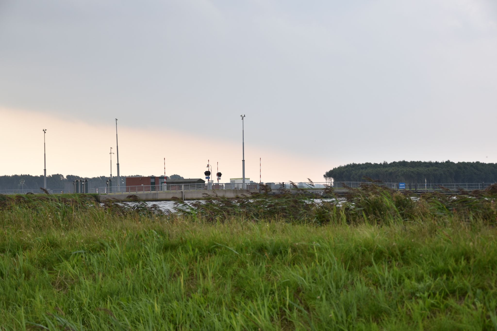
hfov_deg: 26.0
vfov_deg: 17.5
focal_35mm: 78
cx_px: 248
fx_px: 1077
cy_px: 166
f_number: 5
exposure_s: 1/125
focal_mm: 52
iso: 200
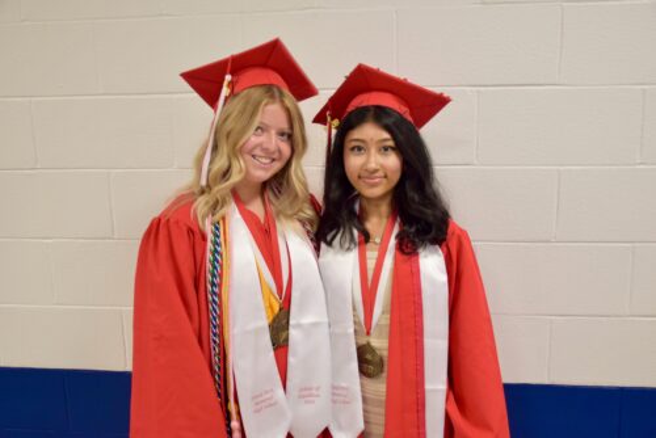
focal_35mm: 36
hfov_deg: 53.1
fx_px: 656
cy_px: 219
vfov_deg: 36.9
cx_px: 328
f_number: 4
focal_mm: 24
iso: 640
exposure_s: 1/30
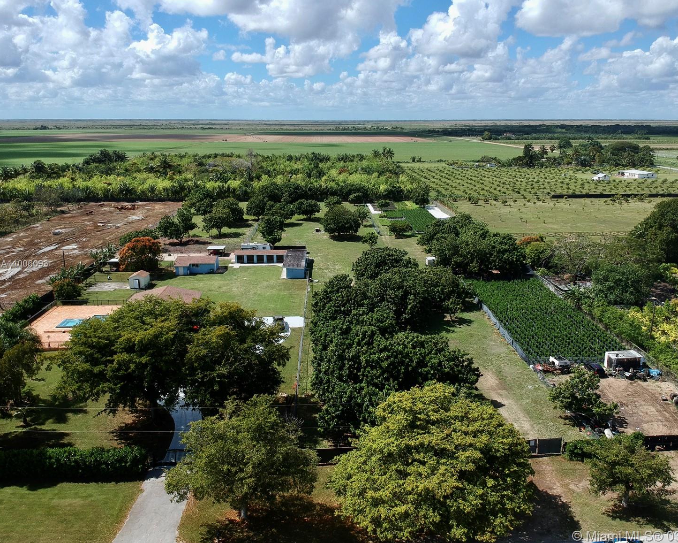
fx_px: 542
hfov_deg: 64.1
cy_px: 264
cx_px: 349
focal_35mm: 27
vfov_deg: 53.2
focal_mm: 4.49
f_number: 2.6
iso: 100
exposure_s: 1/1600
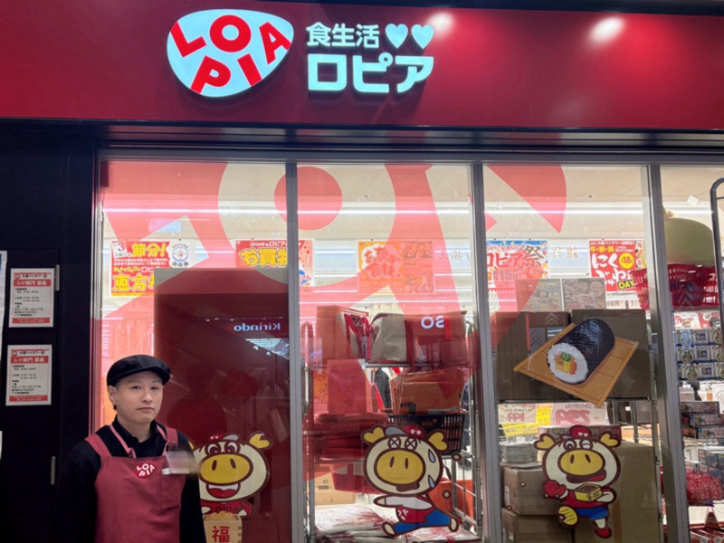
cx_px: 362
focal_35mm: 26
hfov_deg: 67.3
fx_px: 544
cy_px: 272
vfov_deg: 53.1
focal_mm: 5.96
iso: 125
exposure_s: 1/161
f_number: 1.6
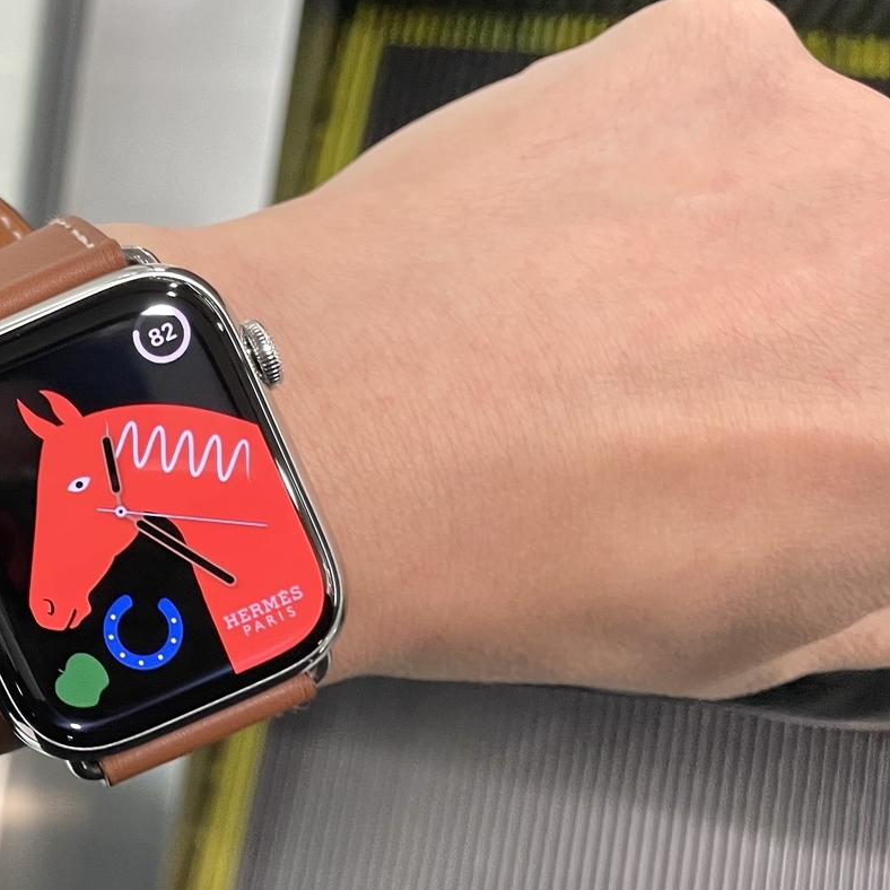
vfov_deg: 47.2
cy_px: 419
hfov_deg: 45.7
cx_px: 229
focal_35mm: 35
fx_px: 1018
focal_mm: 4.2
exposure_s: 1/50
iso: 160
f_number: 1.6
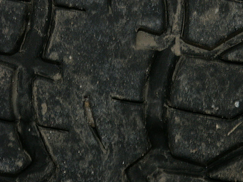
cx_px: 151
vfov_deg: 5.8
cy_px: 90
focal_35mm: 256
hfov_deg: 7.7
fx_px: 1797
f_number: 5.6
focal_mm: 50.69
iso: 100
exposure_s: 1/30
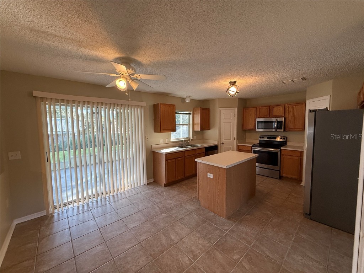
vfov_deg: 85.7
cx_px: 182
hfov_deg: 102.1
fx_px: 147
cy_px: 136
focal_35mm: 14
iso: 200
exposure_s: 1/120
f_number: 2.2
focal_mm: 2.22
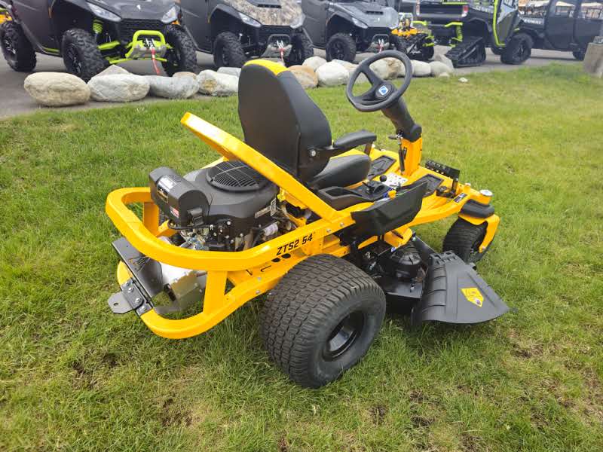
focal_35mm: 23
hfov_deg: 73.9
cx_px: 302
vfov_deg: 58.9
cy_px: 226
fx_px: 401
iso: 10
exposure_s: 1/130
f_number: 1.7
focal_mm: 6.3
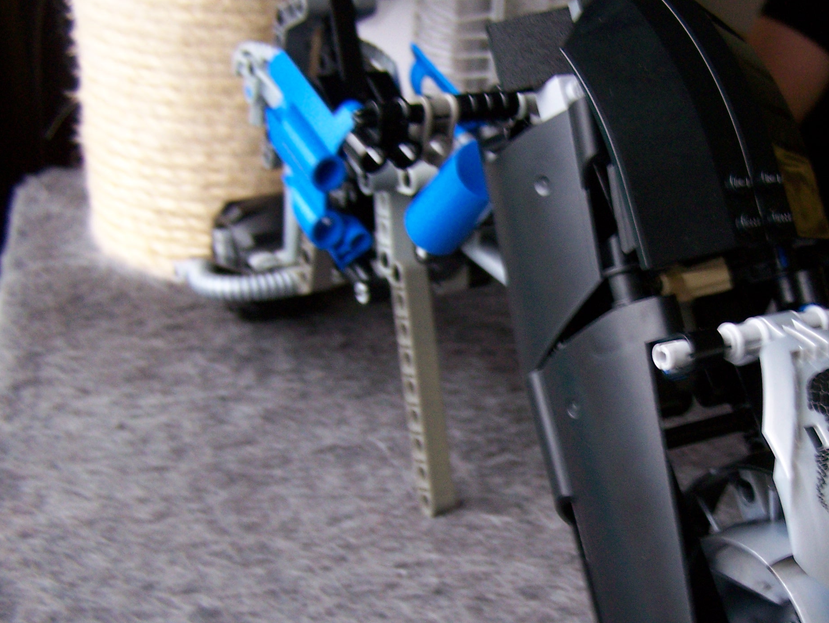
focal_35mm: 58
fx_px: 1390
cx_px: 602
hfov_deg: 32.7
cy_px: 425
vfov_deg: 25.1
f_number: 2.8
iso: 160
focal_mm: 6.3
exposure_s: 1/8
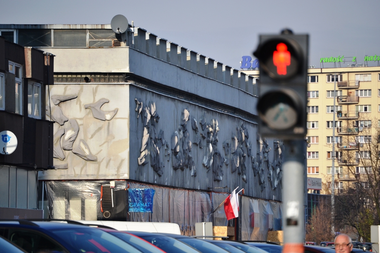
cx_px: 190
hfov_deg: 7.8
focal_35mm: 262
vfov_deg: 5.2
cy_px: 126
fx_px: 2771
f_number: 5.3
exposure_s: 1/1000
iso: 200
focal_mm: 175
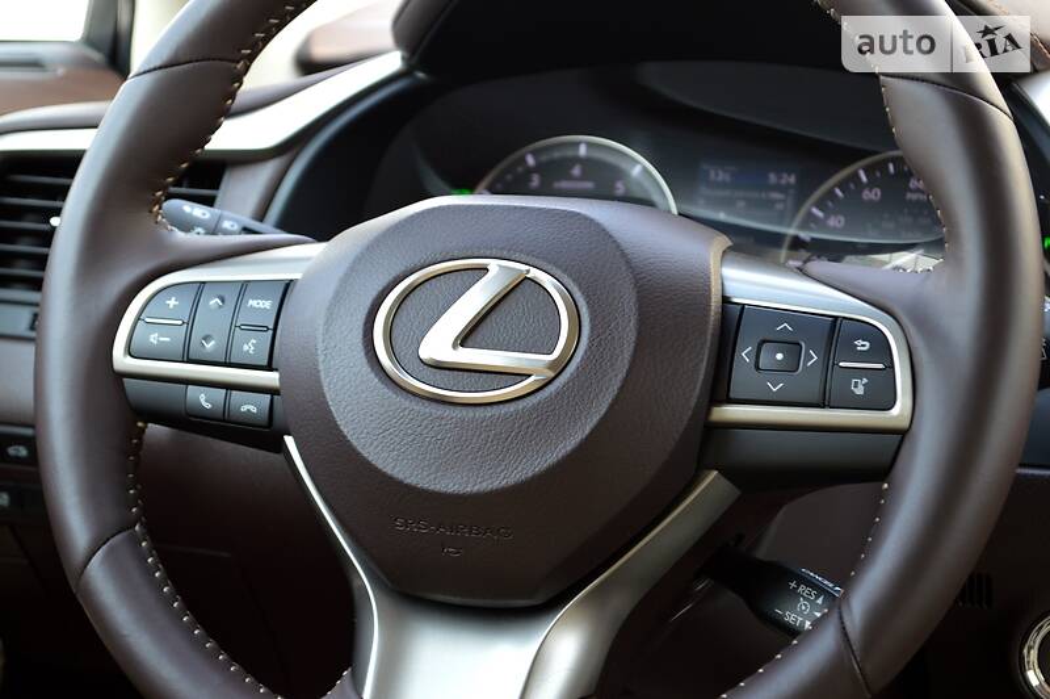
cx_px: 525
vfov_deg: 16.5
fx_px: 2404
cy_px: 350
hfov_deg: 24.6
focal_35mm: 82
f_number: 5.6
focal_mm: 55
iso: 400
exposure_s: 1/60
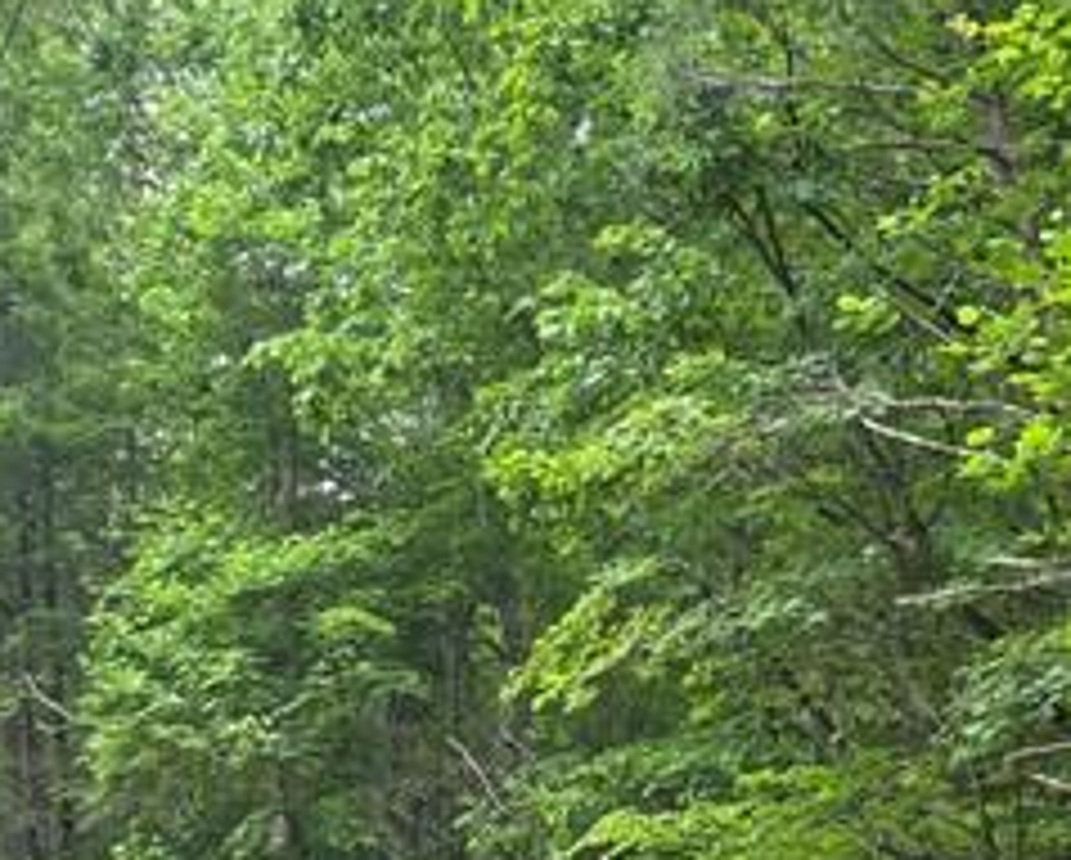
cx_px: 896
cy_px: 743
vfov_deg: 14.1
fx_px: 3459
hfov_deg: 17.4
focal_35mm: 109
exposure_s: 1/121
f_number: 1.6
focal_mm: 5.96
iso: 40
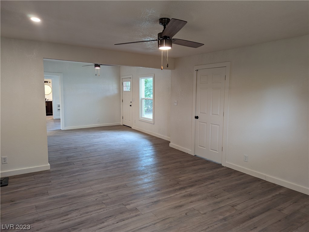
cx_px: 154
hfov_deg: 71.5
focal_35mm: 24
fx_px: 214
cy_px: 116
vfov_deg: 56.9
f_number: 1.85
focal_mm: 6.81
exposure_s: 1/24
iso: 95
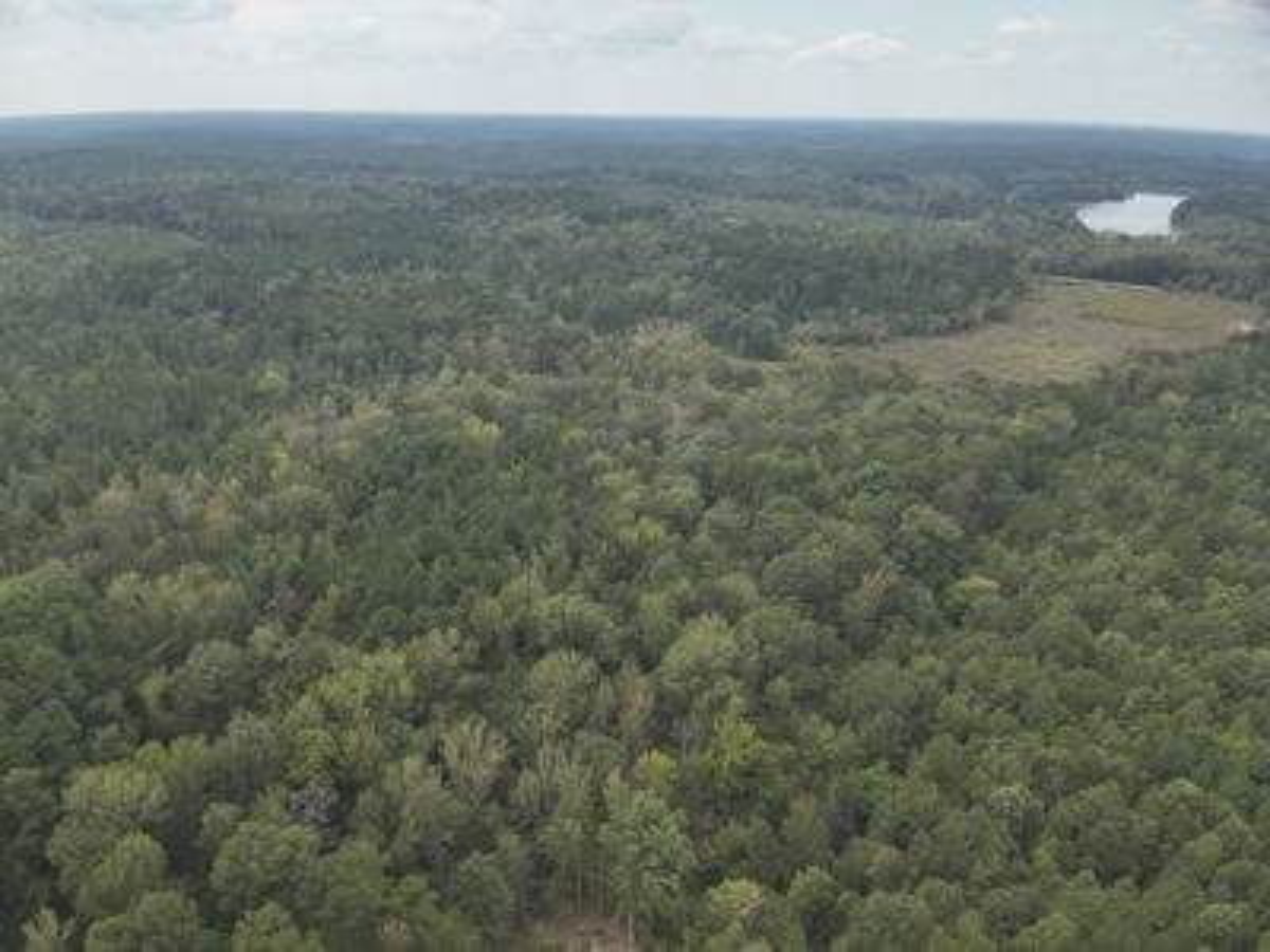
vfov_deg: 56.8
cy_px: 476
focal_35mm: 24
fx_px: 881
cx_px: 635
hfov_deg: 71.6
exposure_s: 1/725
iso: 100
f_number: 2.8
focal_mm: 4.4
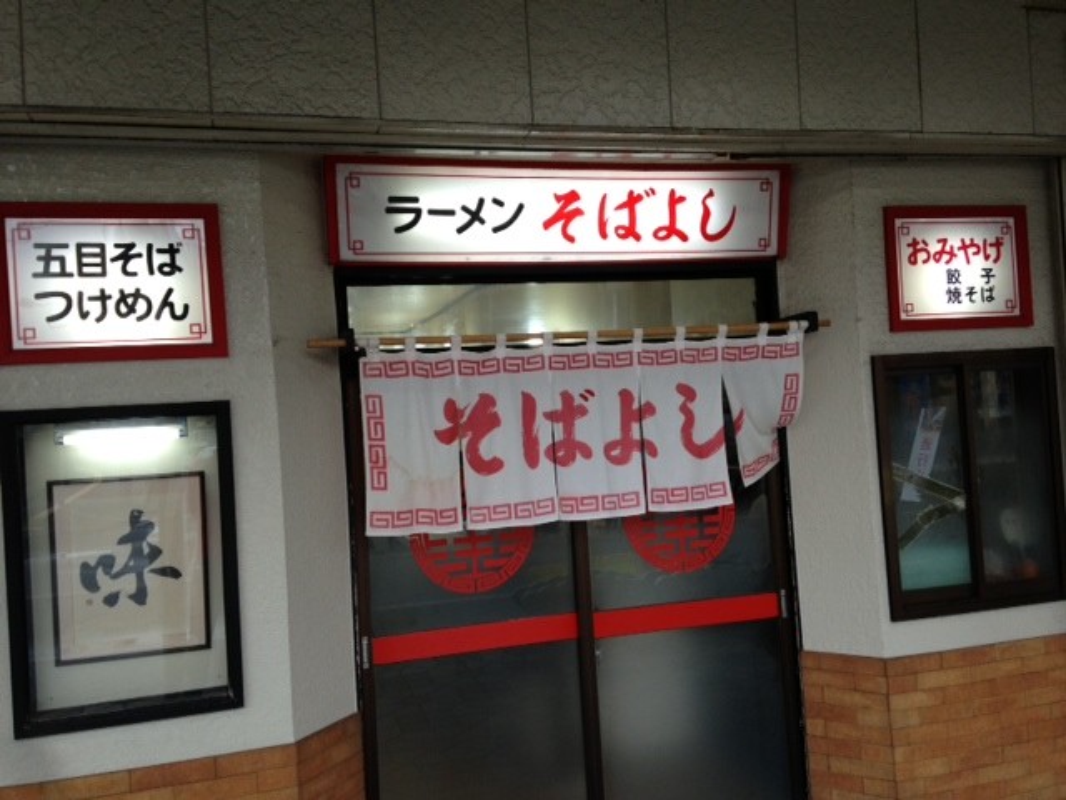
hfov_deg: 55.4
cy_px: 400
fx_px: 1016
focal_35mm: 33
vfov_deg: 42.9
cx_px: 533
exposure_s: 1/60
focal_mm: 4.13
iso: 64
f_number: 2.4
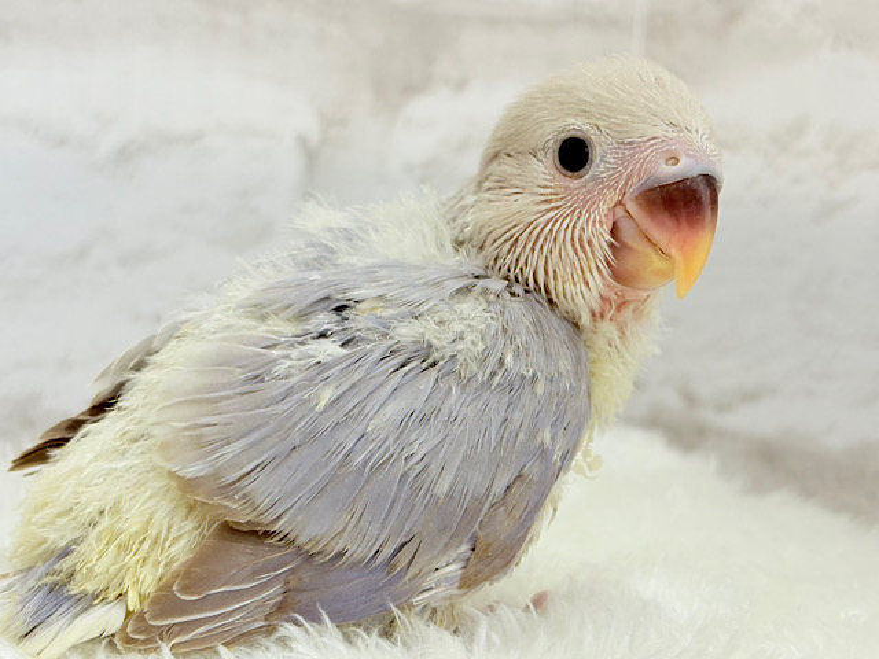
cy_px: 330
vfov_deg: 28.0
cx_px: 440
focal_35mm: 52
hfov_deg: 36.8
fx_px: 1320
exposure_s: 1/100
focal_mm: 5.96
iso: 100
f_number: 1.6
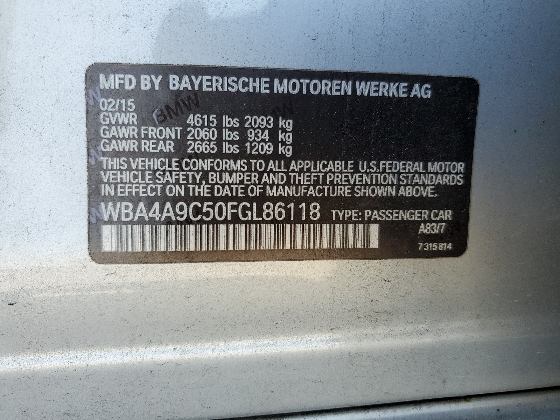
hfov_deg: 67.3
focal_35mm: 26
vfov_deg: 53.1
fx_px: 421
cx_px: 280
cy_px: 210
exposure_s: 1/244
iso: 50
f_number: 1.5
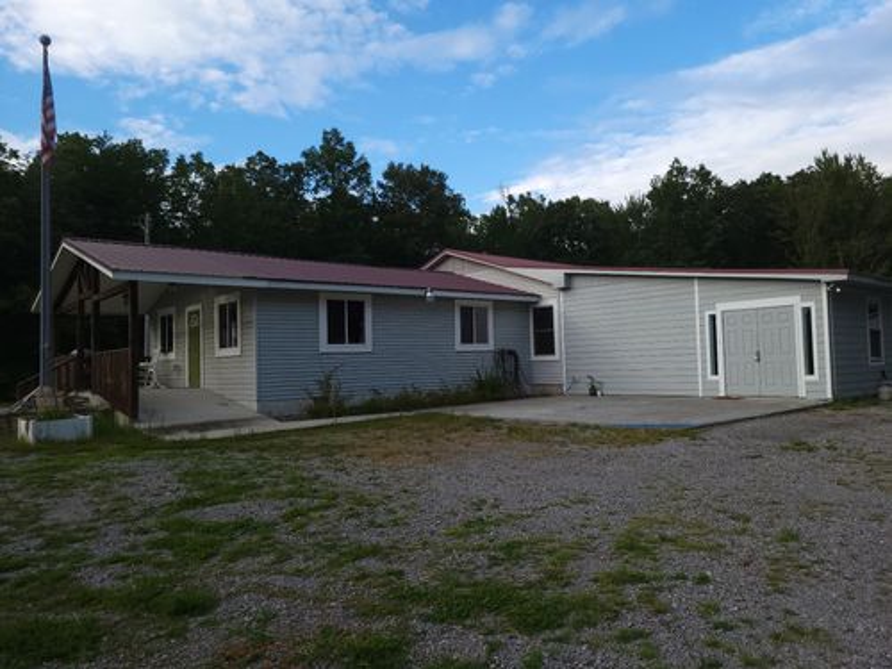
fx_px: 670
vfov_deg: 53.1
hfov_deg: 67.3
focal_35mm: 26
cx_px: 446
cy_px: 334
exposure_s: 1/824
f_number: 1.8
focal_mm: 5.4
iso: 40
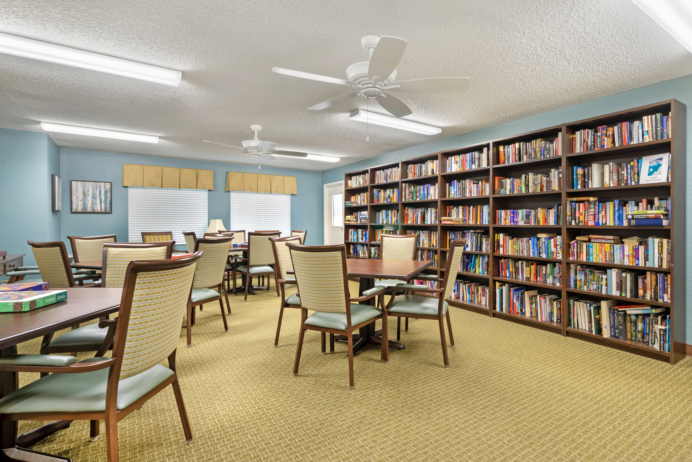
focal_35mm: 16
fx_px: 308
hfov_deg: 96.7
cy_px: 231
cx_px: 346
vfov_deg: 73.7
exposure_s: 1/2.5
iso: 400
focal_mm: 16
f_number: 11
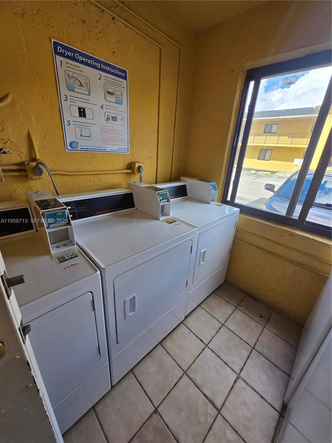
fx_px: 166
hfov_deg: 89.9
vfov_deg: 106.2
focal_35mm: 13
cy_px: 222
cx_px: 166
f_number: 2.2
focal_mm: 1.7
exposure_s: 1/131
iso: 25
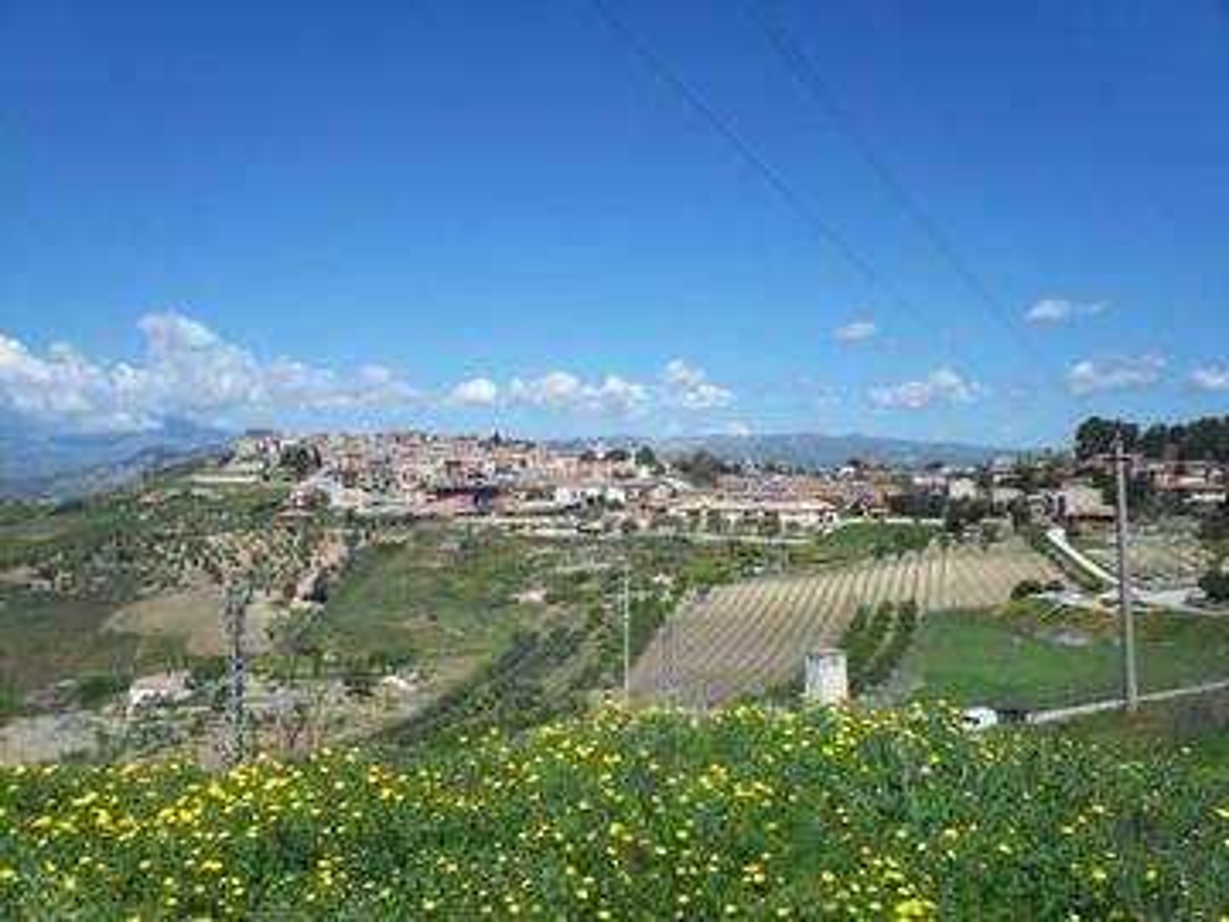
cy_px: 461
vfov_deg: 37.7
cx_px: 614
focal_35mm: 38
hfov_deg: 49.0
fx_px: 1349
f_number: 4.5
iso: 80
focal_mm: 6.3
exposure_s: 1/800
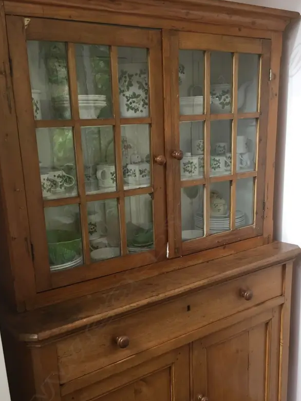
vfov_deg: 48.5
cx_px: 152
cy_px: 253
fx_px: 440
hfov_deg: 37.7
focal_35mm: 38
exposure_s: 1/33
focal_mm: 4.15
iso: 32
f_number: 2.2
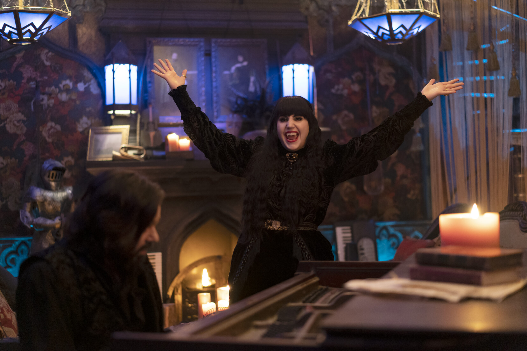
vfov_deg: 24.6
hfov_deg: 36.2
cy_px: 176
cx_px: 264
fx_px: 805
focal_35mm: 55
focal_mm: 55
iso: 3200
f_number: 1.8
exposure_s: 1/100
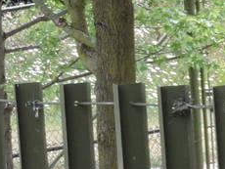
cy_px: 499
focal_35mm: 729
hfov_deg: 2.7
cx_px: 427
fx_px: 4743
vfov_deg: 2.0
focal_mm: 18.7
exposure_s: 1/160
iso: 100
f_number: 4.2
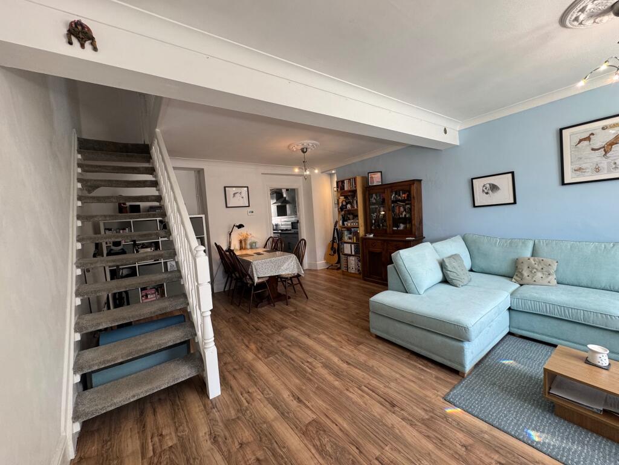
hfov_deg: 102.1
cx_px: 310
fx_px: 250
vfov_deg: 85.7
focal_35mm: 14
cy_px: 232
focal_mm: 2.22
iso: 160
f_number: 2.2
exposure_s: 1/100
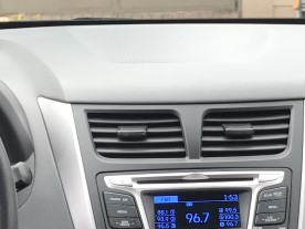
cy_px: 230
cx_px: 159
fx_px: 916
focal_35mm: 104
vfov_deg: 14.0
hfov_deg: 18.9
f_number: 1.8
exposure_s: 1/60
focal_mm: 3.99
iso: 32
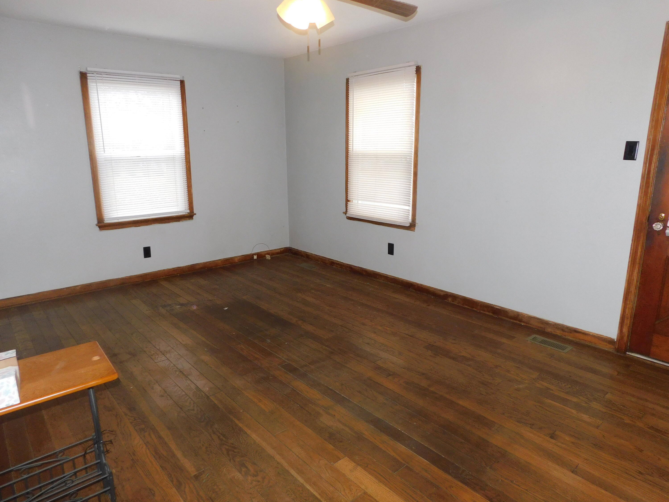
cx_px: 334
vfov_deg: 58.9
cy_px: 251
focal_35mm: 23
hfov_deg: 73.9
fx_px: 445
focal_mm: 4
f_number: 3
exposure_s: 1/30
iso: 200
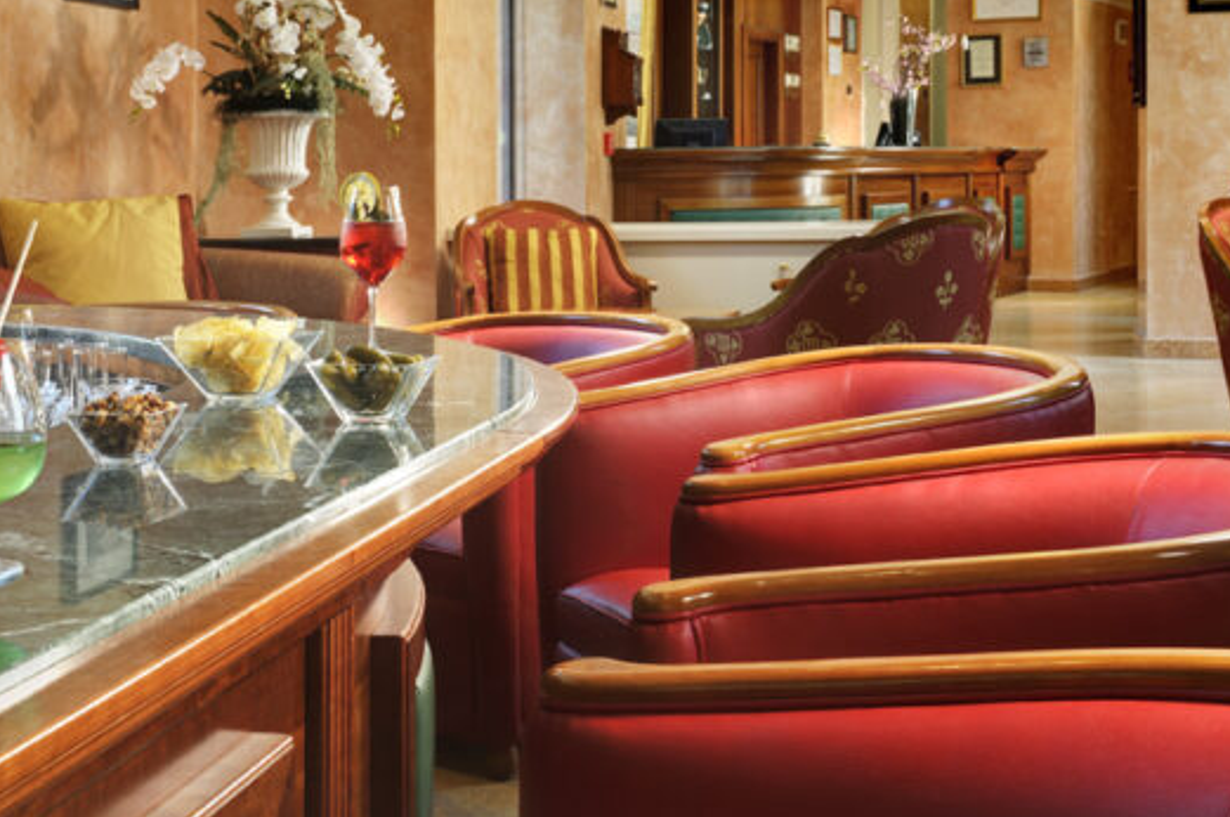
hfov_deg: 33.9
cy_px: 238
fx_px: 2013
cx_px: 486
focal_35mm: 59
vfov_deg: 22.8
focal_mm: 40
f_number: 16
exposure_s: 1/200
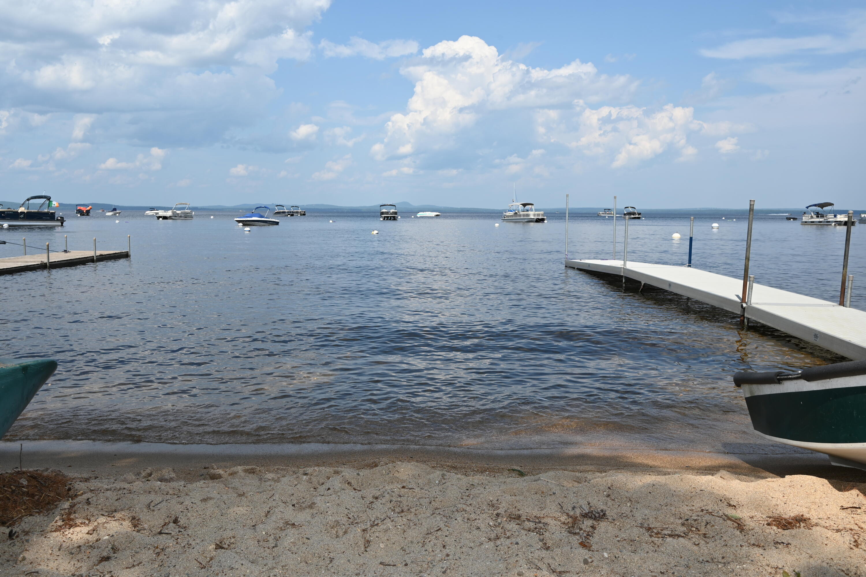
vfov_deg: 43.6
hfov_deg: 61.9
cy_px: 288
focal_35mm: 30
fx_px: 721
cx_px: 433
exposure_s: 1/200
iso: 100
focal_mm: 30
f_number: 11
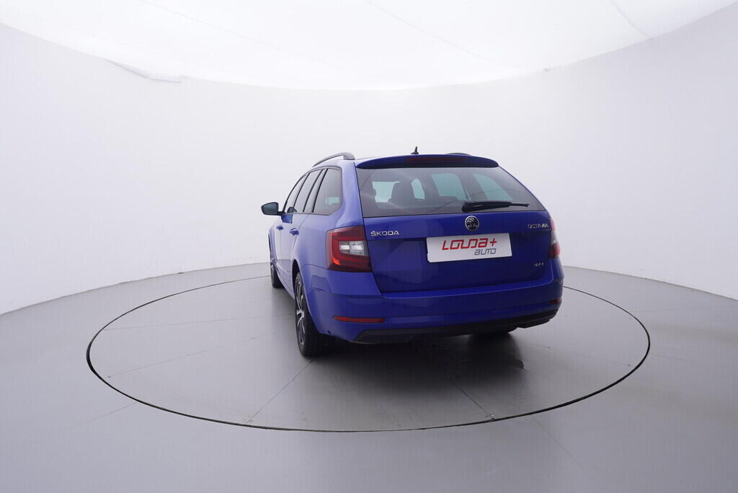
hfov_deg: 77.3
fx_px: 461
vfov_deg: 56.2
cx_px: 369
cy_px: 246
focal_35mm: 22
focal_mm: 15
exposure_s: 1/80
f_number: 5
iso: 200
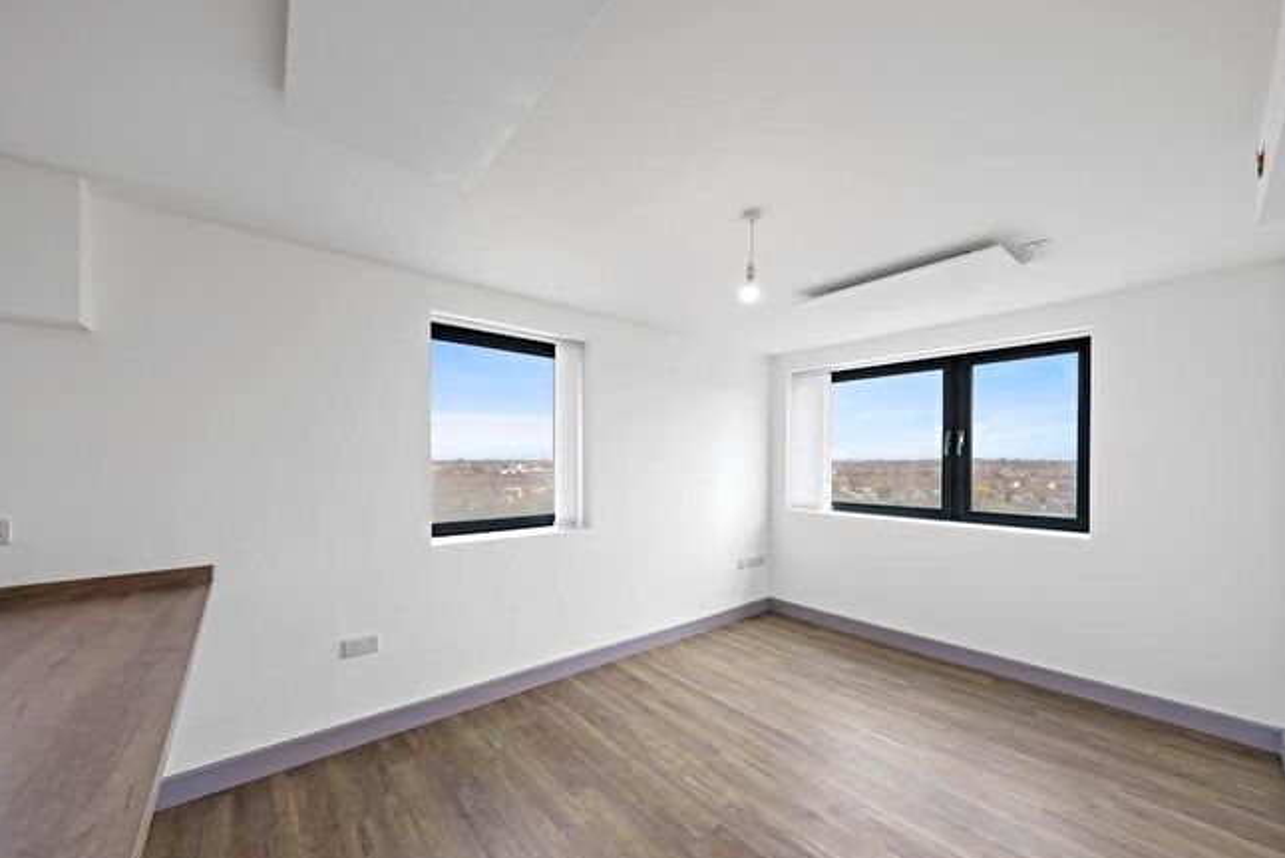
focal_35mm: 13
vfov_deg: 85.3
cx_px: 644
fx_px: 464
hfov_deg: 108.3
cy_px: 461
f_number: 5
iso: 200
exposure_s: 1/30
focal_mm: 8
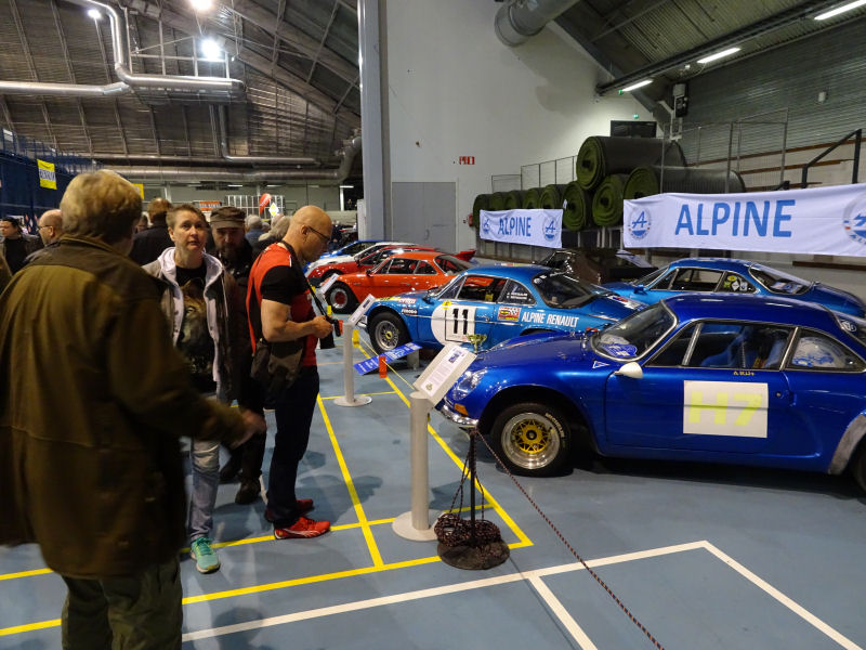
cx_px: 433
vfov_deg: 56.8
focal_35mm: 24
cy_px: 325
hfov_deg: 71.6
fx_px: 600
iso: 640
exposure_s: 1/30
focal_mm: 4.1
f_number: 3.5
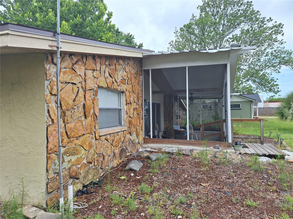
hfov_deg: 73.9
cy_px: 110
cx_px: 146
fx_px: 195
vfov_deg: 58.9
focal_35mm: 23
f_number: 1.8
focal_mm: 5.54
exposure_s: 1/1672
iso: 40
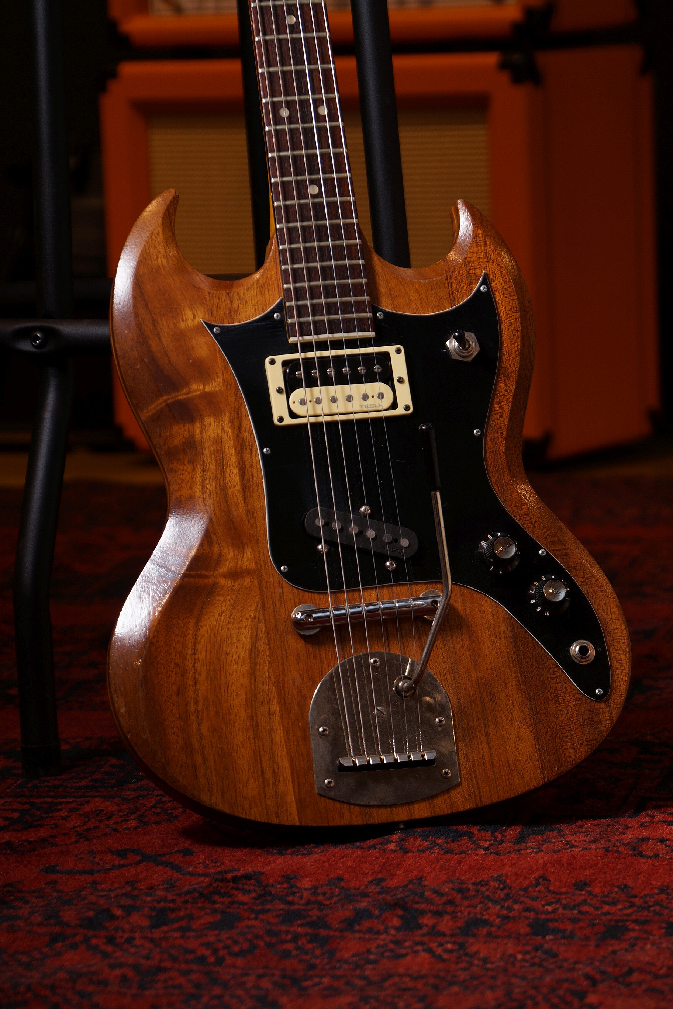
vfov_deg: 15.2
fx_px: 3785
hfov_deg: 10.2
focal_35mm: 135
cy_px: 504
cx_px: 336
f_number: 5
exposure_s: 1/15
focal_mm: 90
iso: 100
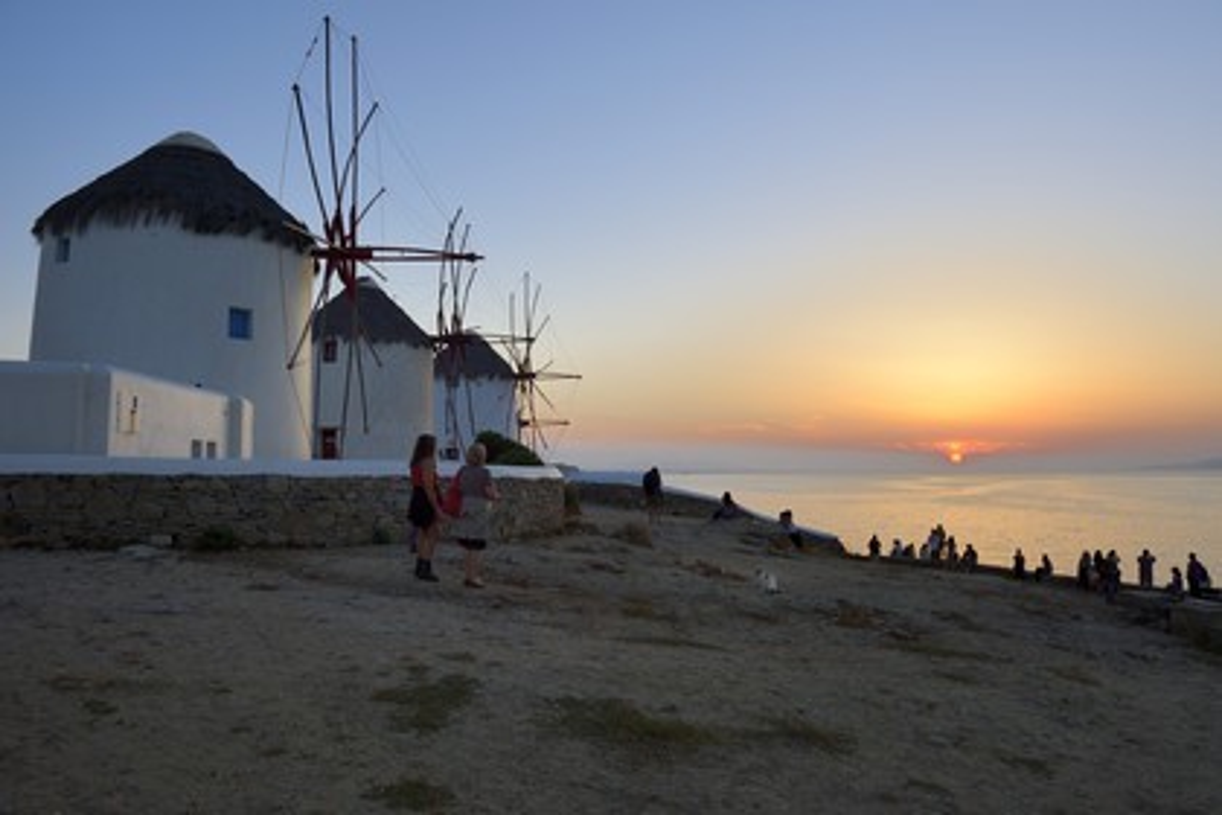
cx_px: 611
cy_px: 408
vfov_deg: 53.1
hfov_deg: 73.7
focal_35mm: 24
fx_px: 815
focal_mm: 24
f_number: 7.1
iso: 200
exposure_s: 1/160
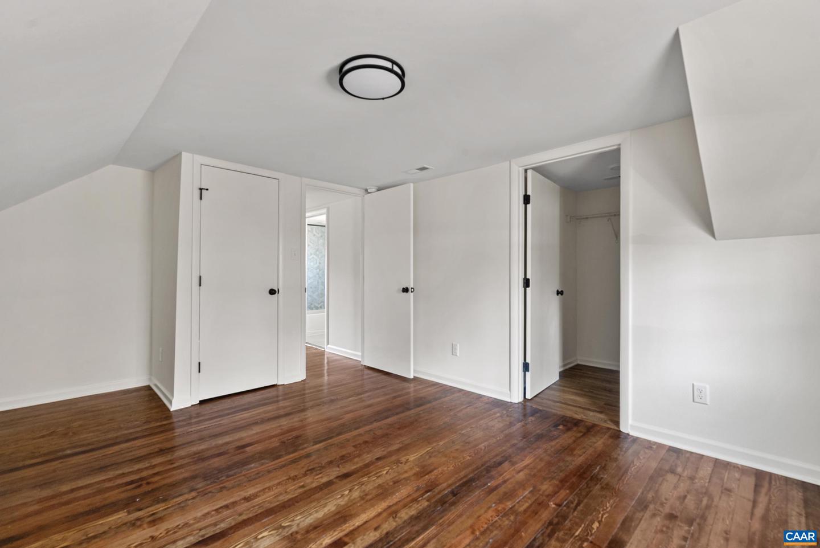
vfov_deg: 73.8
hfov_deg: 96.7
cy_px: 274
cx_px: 410
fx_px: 365
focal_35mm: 16
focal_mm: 16
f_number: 8
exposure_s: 1/2
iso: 800
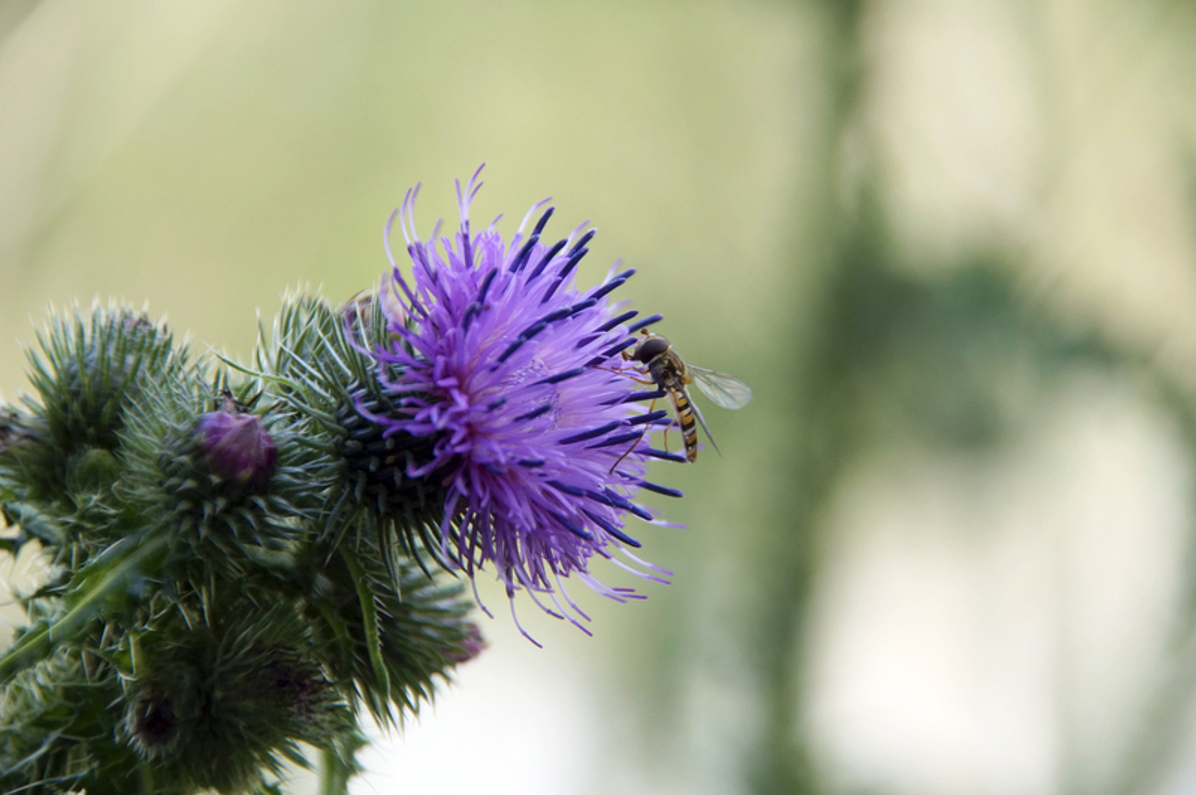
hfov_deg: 5.5
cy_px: 398
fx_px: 12448
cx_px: 598
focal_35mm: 375
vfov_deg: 3.7
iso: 400
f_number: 6.3
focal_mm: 250
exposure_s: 1/400
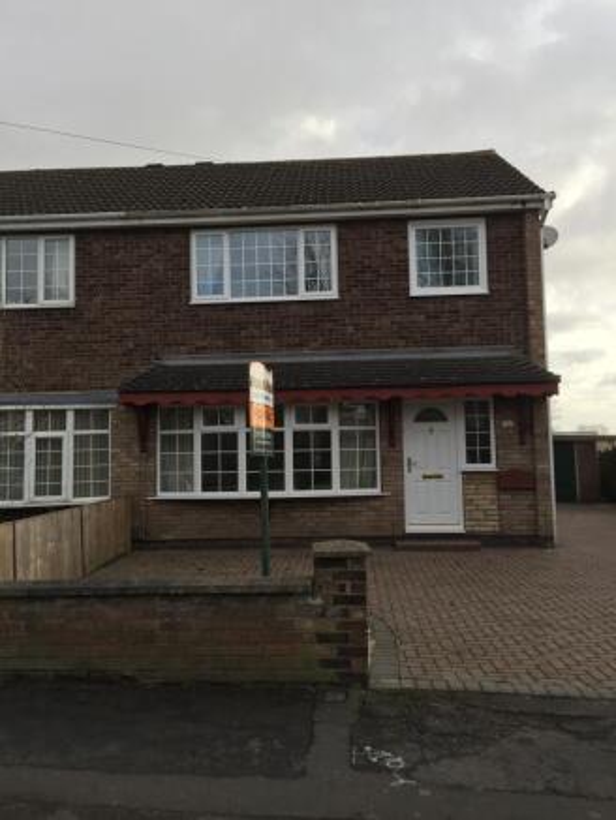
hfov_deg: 48.2
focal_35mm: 29
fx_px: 688
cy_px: 410
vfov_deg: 61.6
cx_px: 308
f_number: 2.2
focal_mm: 4.15
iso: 32
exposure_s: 1/648
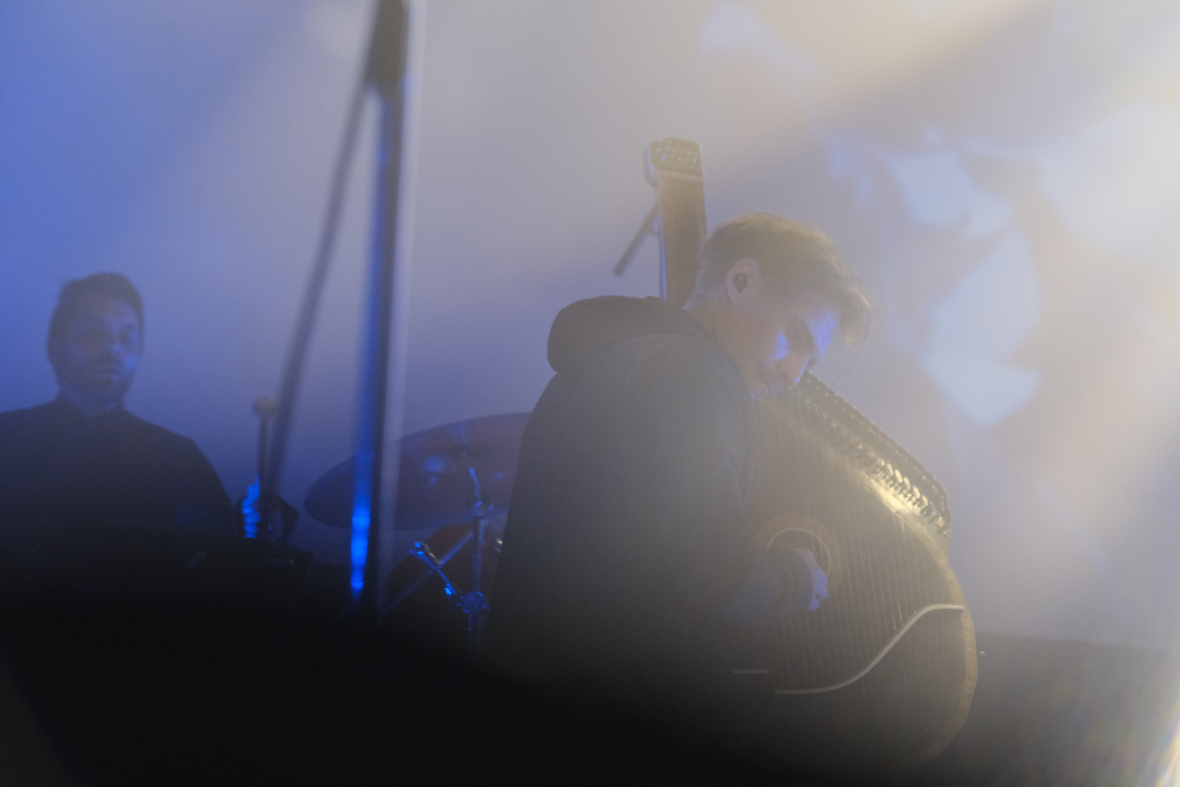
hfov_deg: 24.2
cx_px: 590
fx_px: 2753
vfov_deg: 16.3
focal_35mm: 84
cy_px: 394
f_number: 2.5
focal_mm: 56
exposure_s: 1/100
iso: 1600
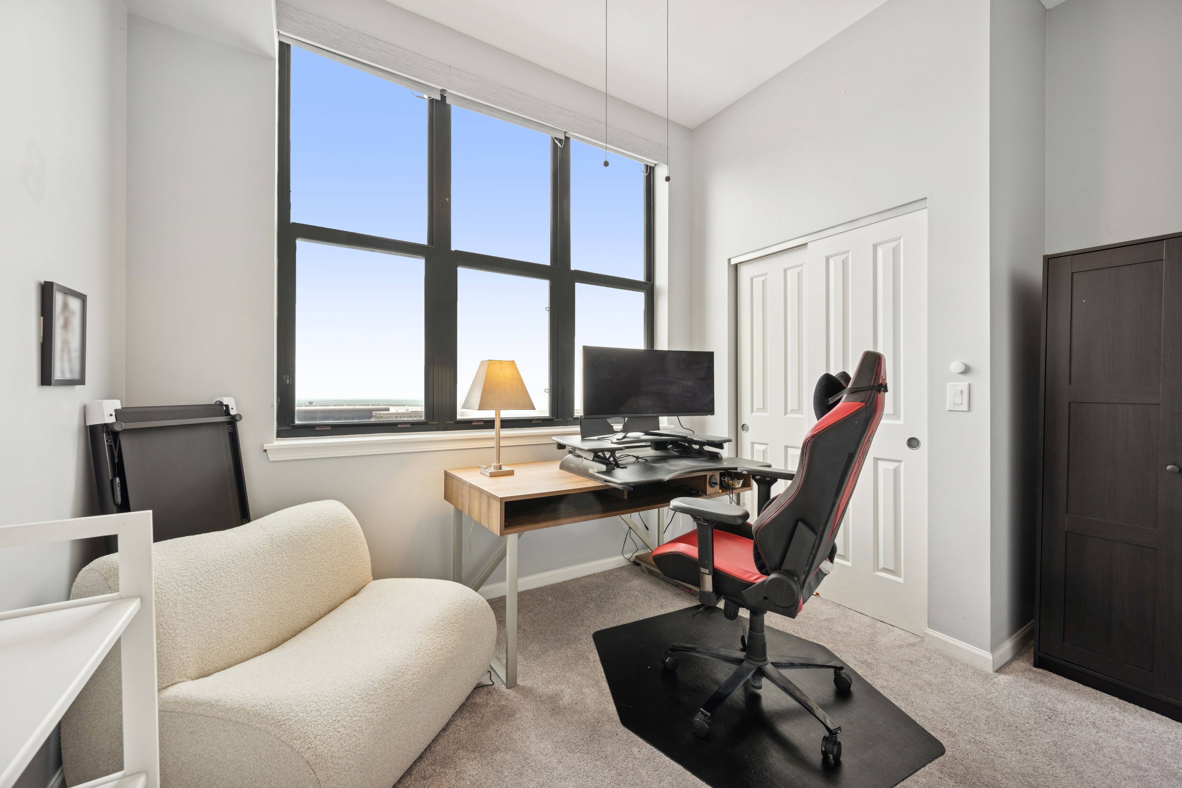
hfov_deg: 104.3
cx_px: 591
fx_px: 460
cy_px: 394
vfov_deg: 81.2
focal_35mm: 14
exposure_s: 1/30
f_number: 8
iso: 200
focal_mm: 14
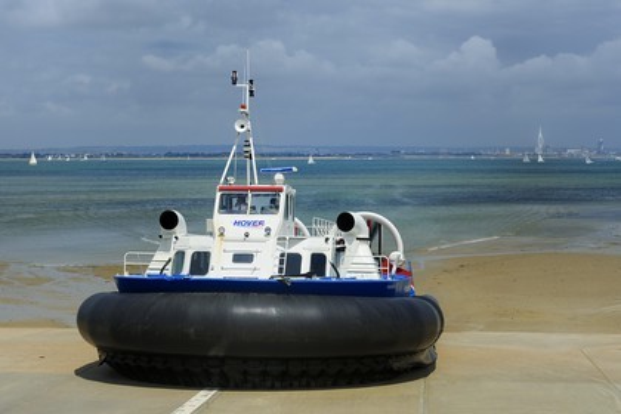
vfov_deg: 19.5
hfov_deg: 28.8
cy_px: 207
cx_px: 310
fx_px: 1207
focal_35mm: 70
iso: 200
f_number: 13
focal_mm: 70
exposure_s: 1/400
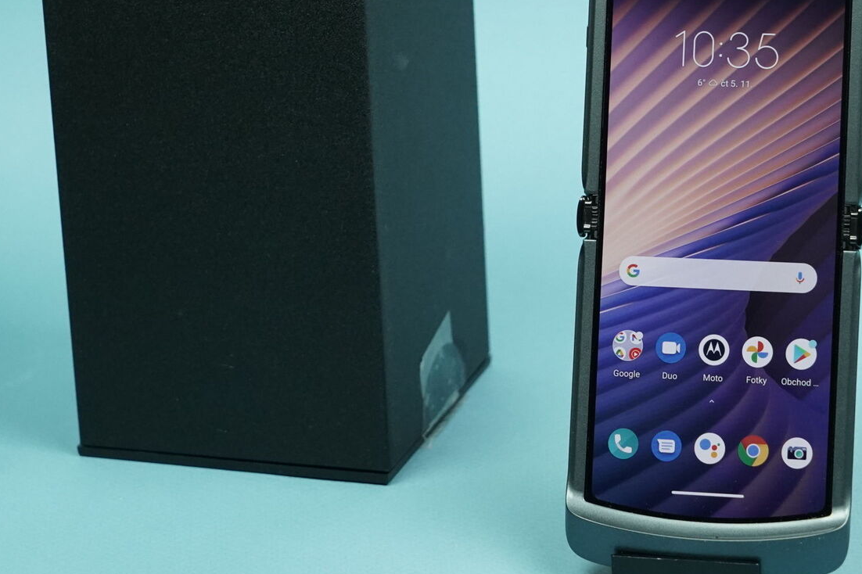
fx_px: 2920
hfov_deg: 16.8
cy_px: 134
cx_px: 508
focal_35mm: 122
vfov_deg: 11.2
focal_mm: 70
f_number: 7.1
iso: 4000
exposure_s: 1/320
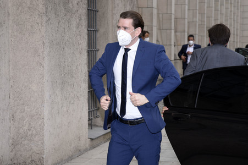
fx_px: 826
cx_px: 124
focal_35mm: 120
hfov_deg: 17.1
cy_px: 82
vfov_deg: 11.4
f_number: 10
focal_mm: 120
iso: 320
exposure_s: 1/160
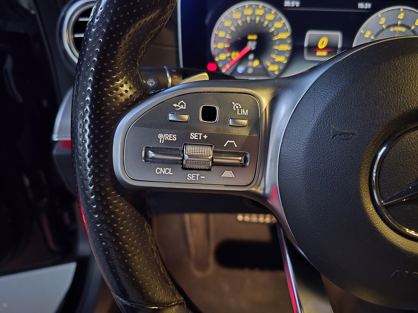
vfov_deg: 54.9
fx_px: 302
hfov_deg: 69.3
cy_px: 150
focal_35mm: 25
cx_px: 220
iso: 2500
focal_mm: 6.3
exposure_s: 1/30
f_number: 1.7
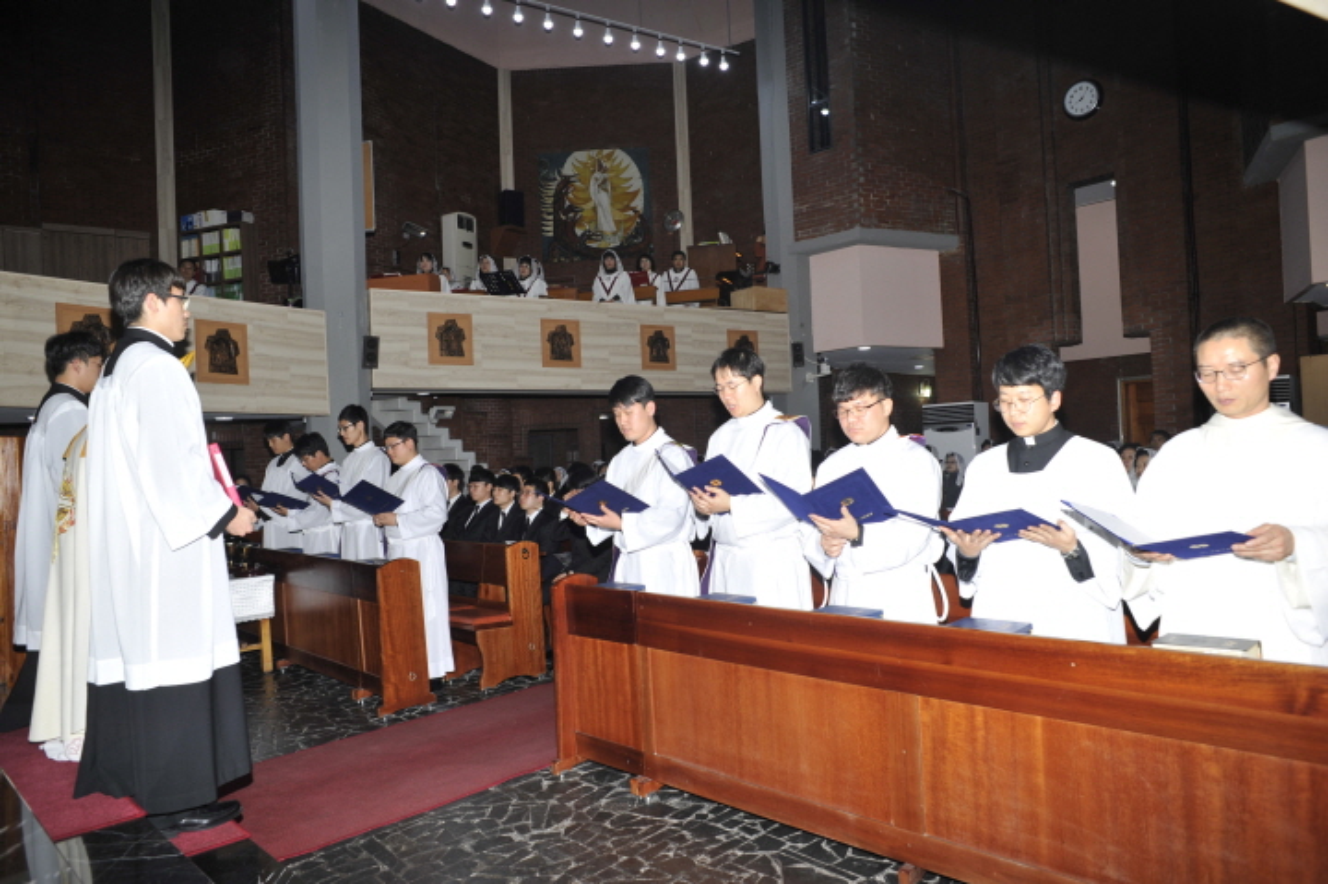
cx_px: 664
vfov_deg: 53.1
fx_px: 885
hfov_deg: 73.8
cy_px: 442
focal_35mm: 24
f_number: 5.6
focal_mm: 24
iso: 200
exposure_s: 1/60
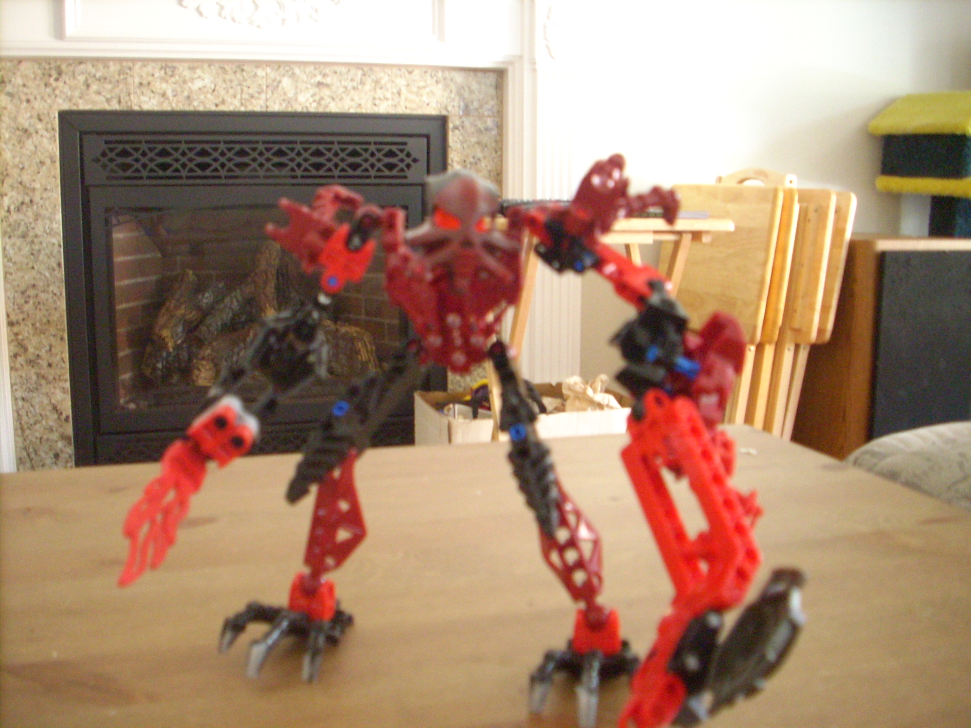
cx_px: 486
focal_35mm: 37
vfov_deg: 38.7
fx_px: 1038
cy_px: 364
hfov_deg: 50.1
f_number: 2.8
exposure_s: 1/4
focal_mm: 6.2
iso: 436
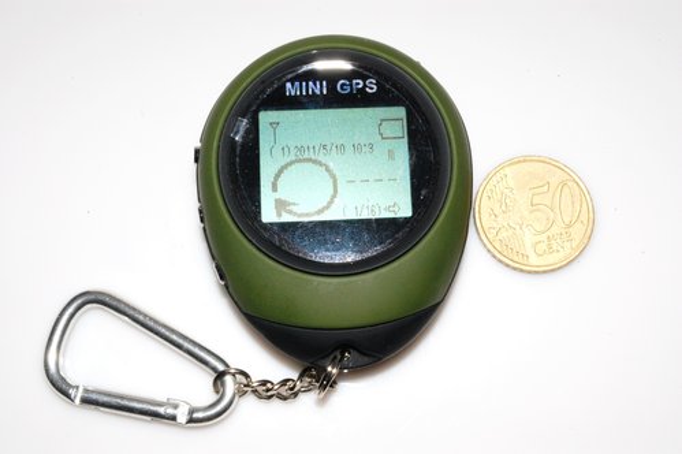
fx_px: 994
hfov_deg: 37.9
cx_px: 341
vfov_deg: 25.7
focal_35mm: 52
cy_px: 227
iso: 800
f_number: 32
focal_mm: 35
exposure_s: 1/60
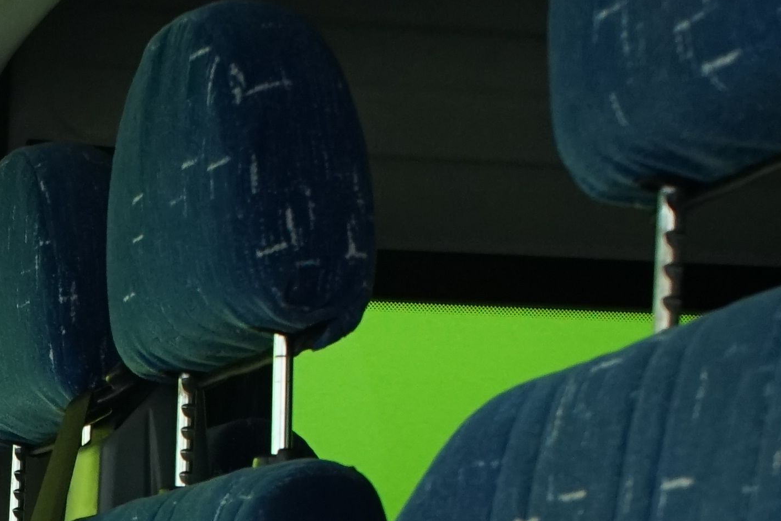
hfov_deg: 16.1
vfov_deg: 10.7
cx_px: -112
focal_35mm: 123
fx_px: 2668
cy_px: 827
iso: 1250
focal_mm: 29
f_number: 5.6
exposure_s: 1/30
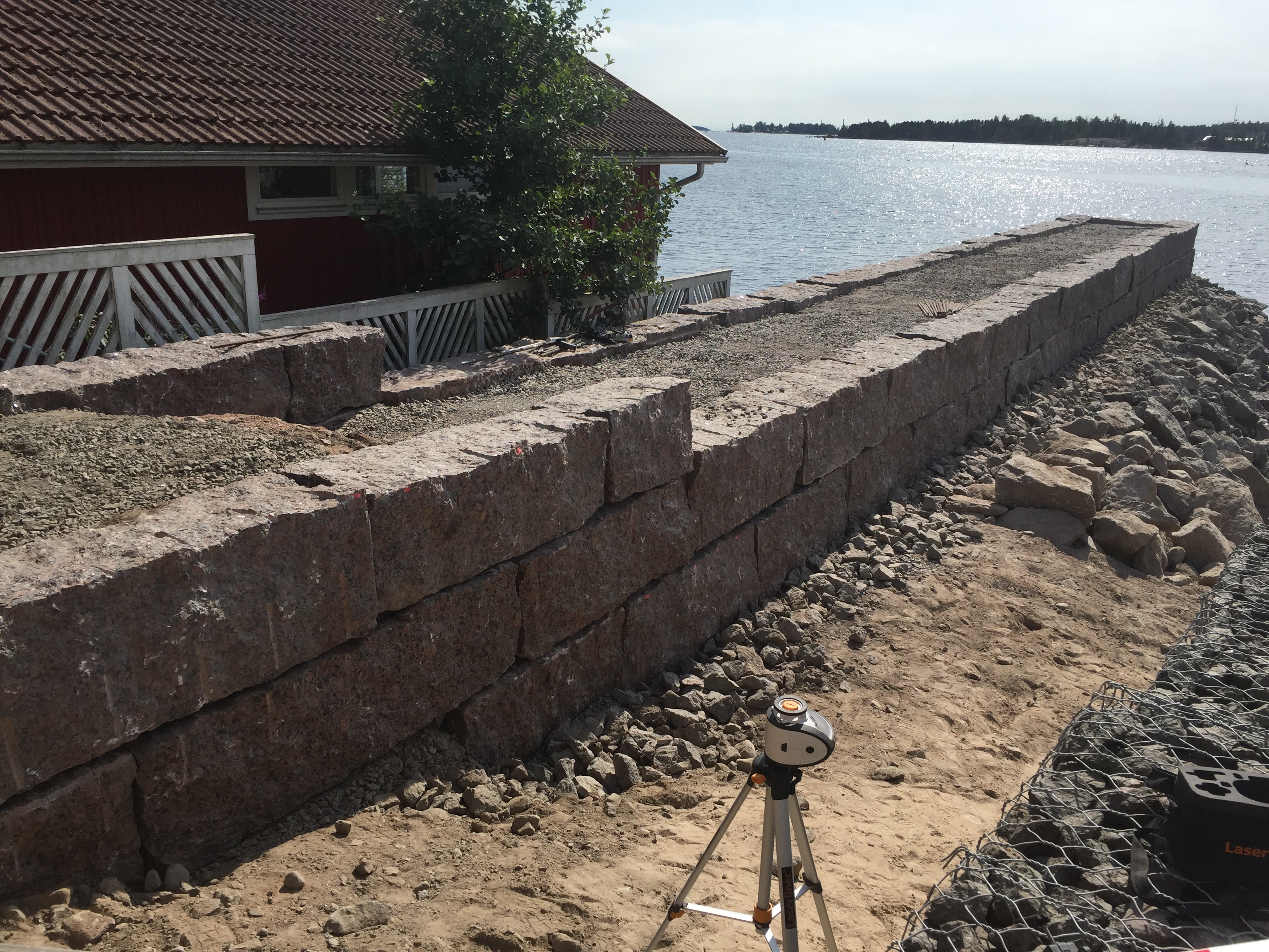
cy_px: 476
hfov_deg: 61.7
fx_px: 1063
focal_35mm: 29
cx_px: 634
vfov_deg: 48.2
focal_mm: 4.15
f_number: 2.2
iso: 32
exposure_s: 1/2639
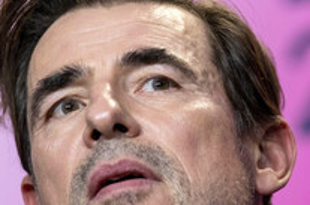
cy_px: 148
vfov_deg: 3.4
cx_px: 258
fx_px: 3488
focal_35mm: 406
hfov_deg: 5.1
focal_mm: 124.3
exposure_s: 1/320
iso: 2000
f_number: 2.8
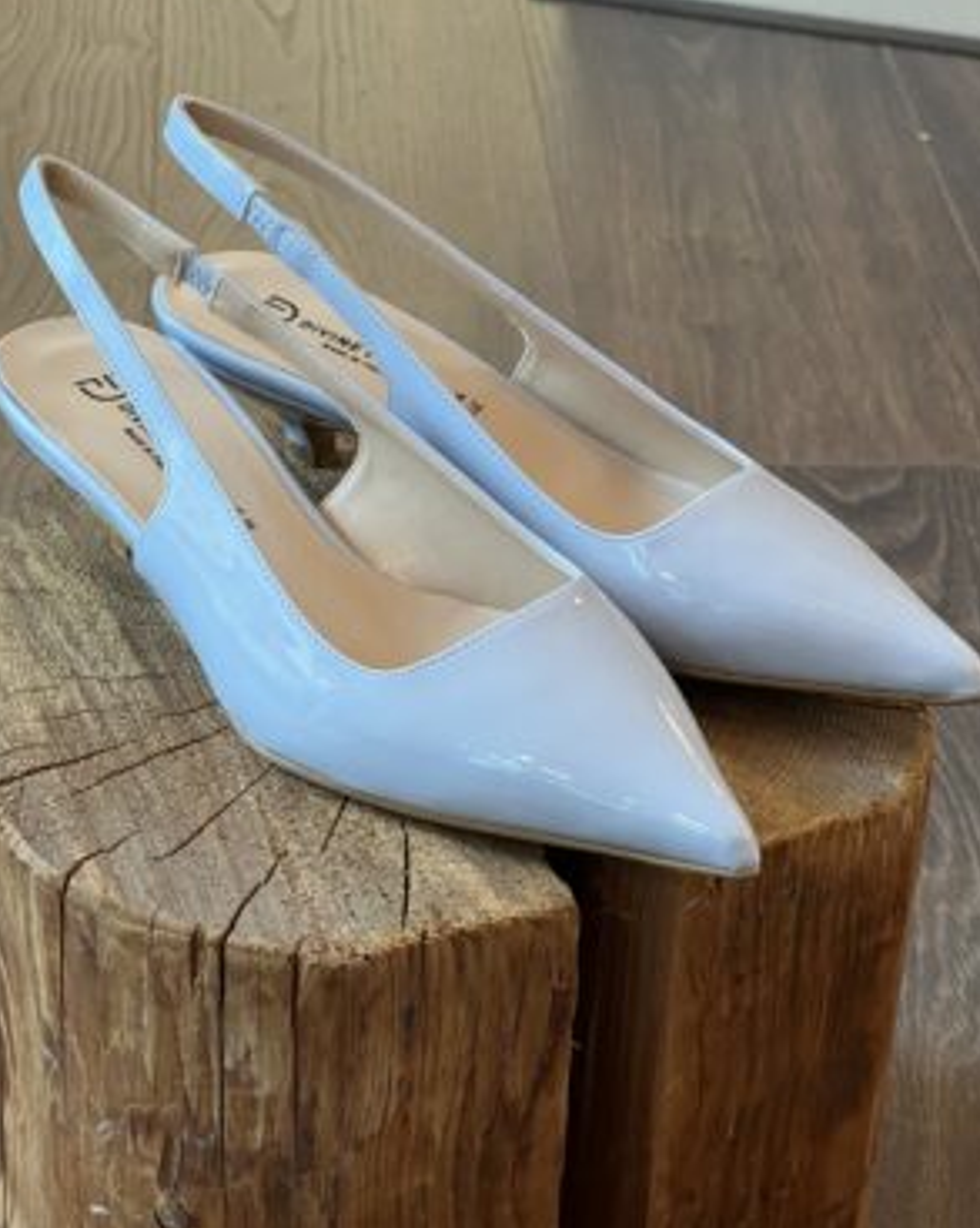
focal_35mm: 82
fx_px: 2977
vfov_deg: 23.3
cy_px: 572
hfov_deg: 18.7
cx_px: 488
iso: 640
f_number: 2.8
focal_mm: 9
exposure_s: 1/50
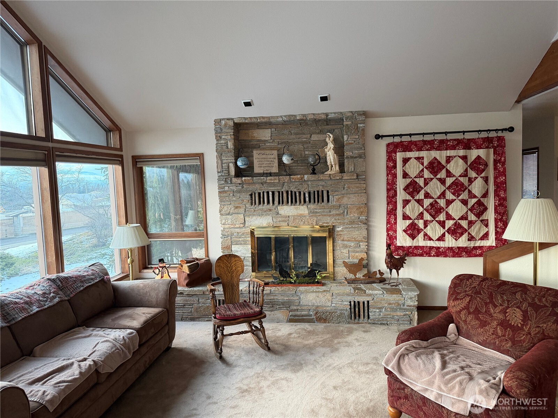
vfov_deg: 56.8
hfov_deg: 71.6
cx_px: 279
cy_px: 209
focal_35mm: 24
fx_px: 387
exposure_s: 1/60
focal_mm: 6.76
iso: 320
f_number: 1.78
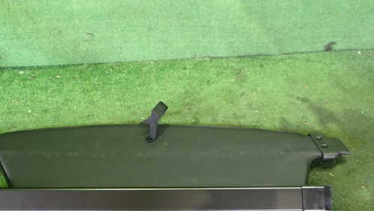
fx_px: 387
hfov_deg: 51.3
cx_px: 154
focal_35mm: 39
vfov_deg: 30.1
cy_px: 147
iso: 800
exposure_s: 1/30
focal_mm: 5.4
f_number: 2.3
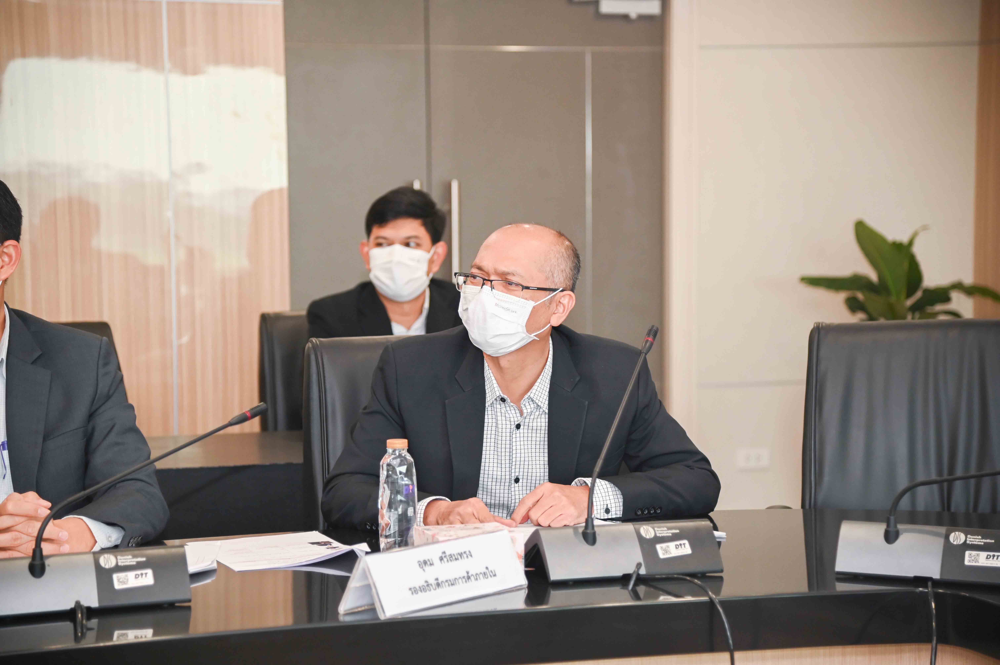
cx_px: 500
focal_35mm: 86
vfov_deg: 15.9
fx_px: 2387
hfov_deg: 23.7
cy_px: 332
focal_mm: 86
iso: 1600
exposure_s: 1/320
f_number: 4
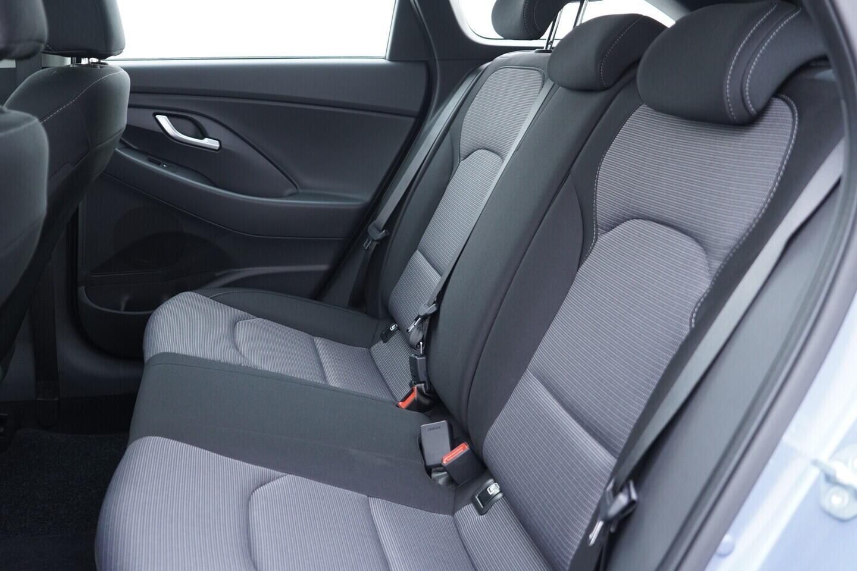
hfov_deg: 53.1
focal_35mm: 36
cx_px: 428
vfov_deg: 36.9
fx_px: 857
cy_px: 286
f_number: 2.8
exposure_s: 1/40
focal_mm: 24
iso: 500
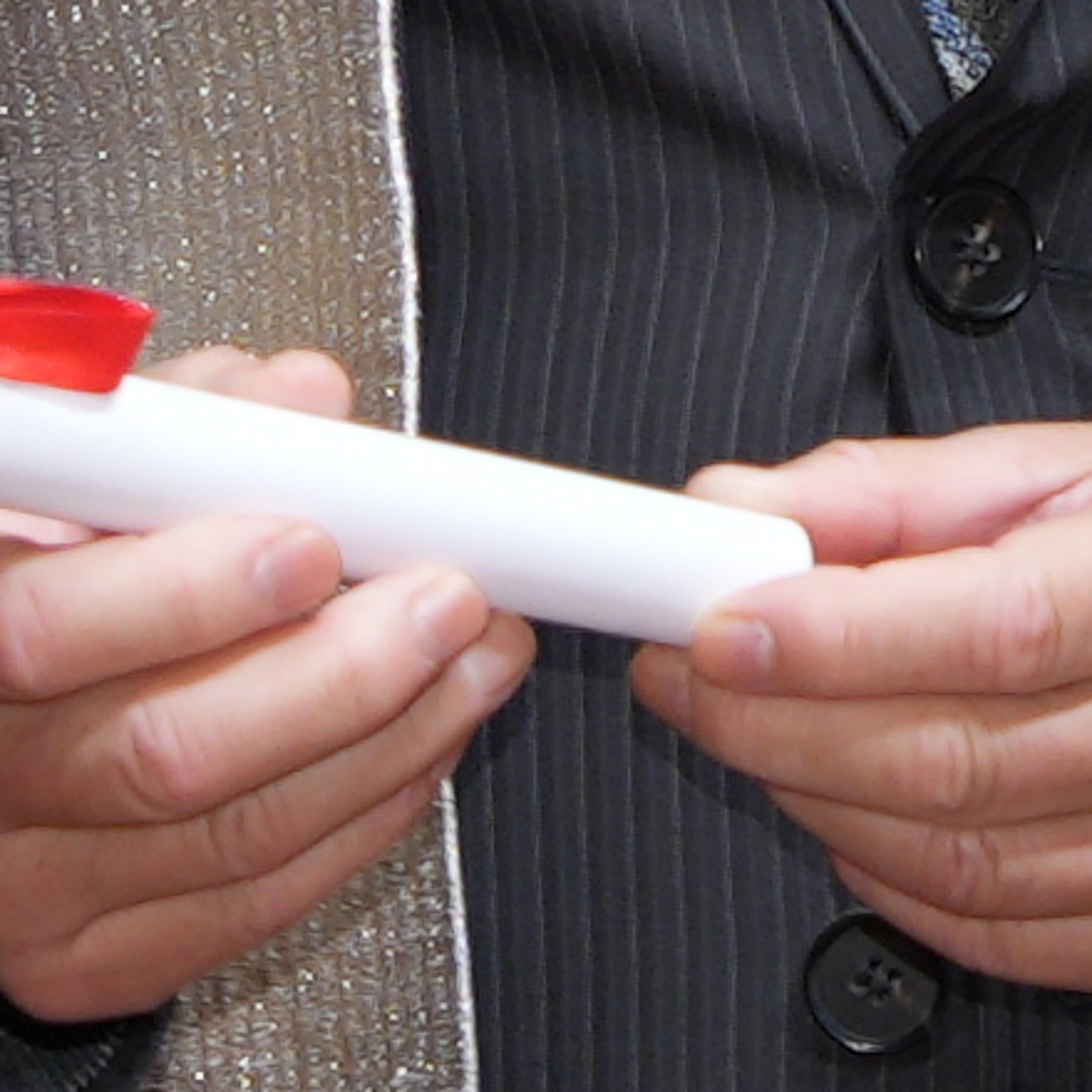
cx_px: -469
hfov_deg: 1.9
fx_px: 32407
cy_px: -1680
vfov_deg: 1.9
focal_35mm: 908
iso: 200
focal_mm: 68
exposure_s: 1/100
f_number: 2.8
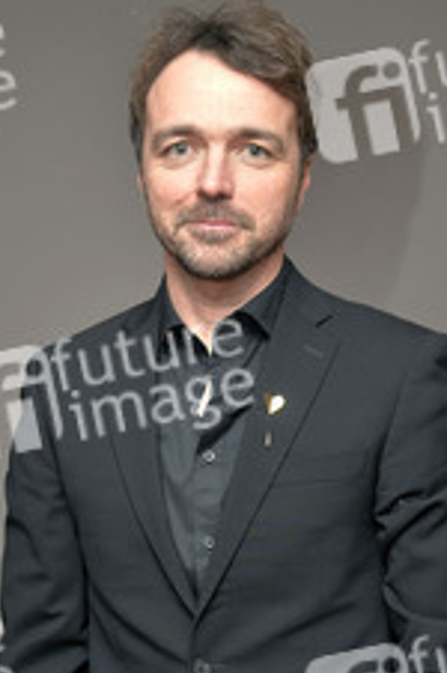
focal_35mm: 85
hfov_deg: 16.0
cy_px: 539
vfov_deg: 23.6
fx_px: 1588
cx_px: 188
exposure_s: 1/200
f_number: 5.6
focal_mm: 48
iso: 2000
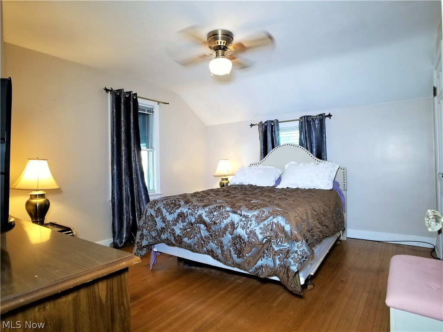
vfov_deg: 53.1
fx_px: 333
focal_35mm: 26
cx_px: 222
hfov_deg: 67.3
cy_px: 166
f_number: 1.7
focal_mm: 4.25
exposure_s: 1/50
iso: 125
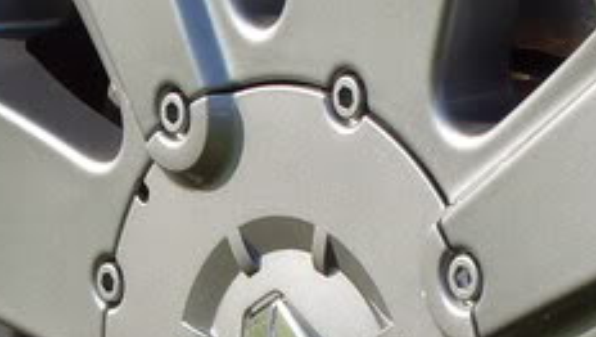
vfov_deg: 7.2
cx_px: 170
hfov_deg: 12.8
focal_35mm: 168
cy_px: 430
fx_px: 2657
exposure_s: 1/250
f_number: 5.3
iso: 80
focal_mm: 7.8
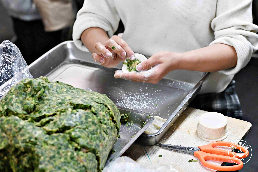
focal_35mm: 75
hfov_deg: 27.0
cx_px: 129
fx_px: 537
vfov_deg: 18.2
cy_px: 86
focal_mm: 50
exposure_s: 1/160
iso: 900
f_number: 3.2
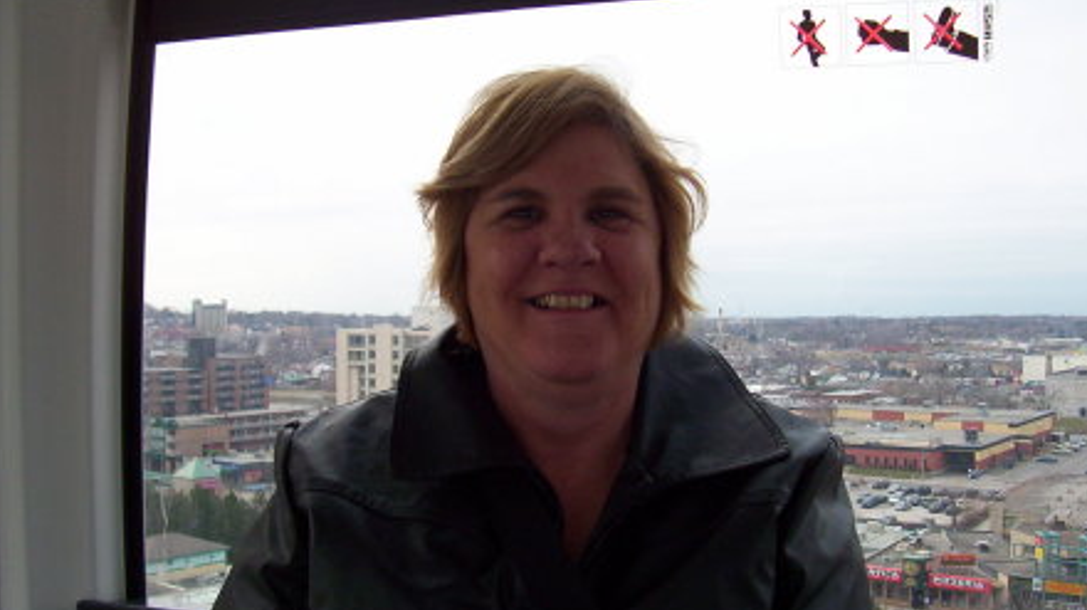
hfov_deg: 42.9
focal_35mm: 48
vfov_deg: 24.9
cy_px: 315
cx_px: 553
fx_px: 1383
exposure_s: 1/517
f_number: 2.73
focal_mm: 5.77
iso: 100
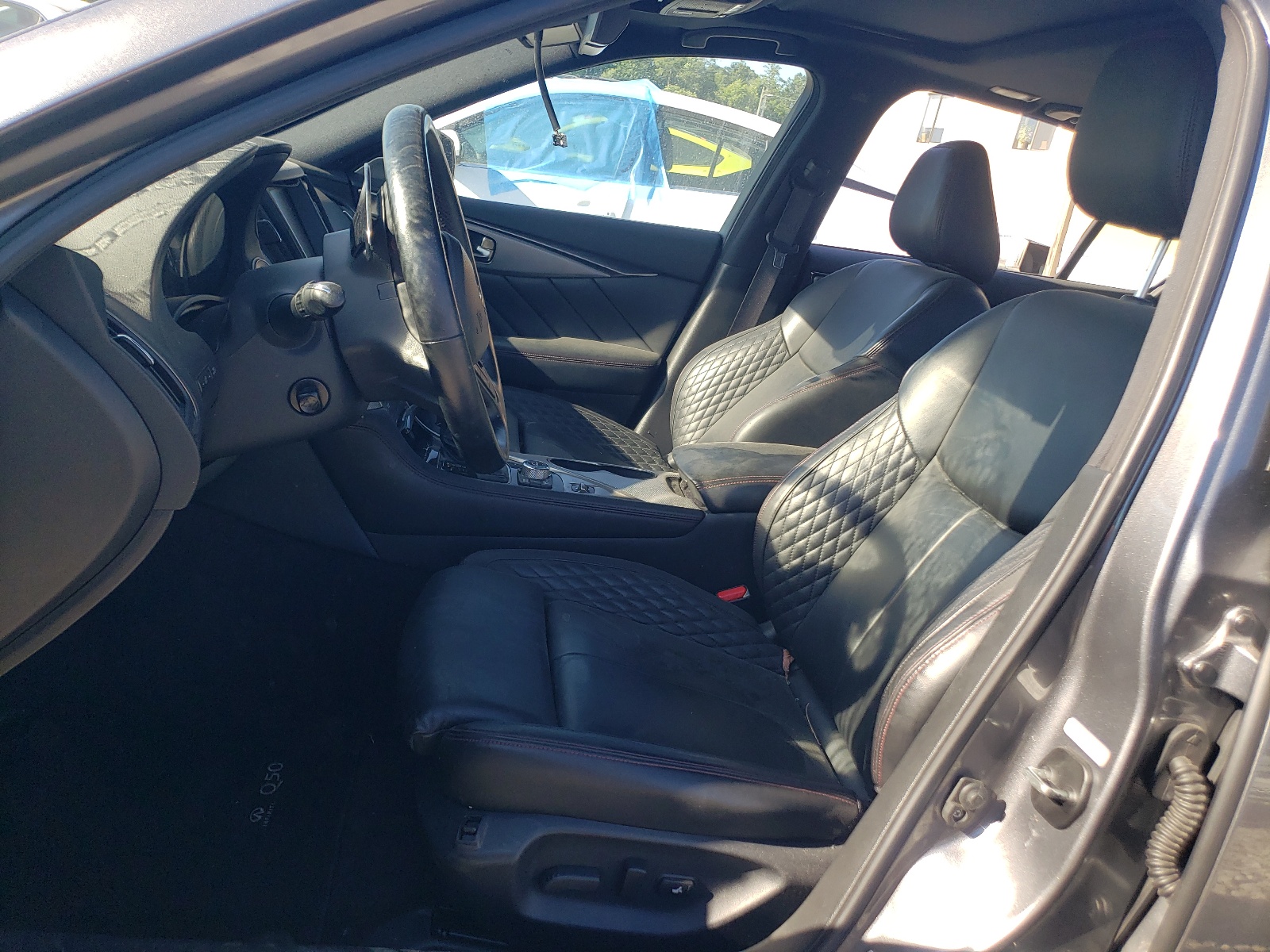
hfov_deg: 67.3
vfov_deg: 53.1
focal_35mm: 26
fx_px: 954
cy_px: 476
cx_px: 635
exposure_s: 1/667
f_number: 1.5
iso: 50
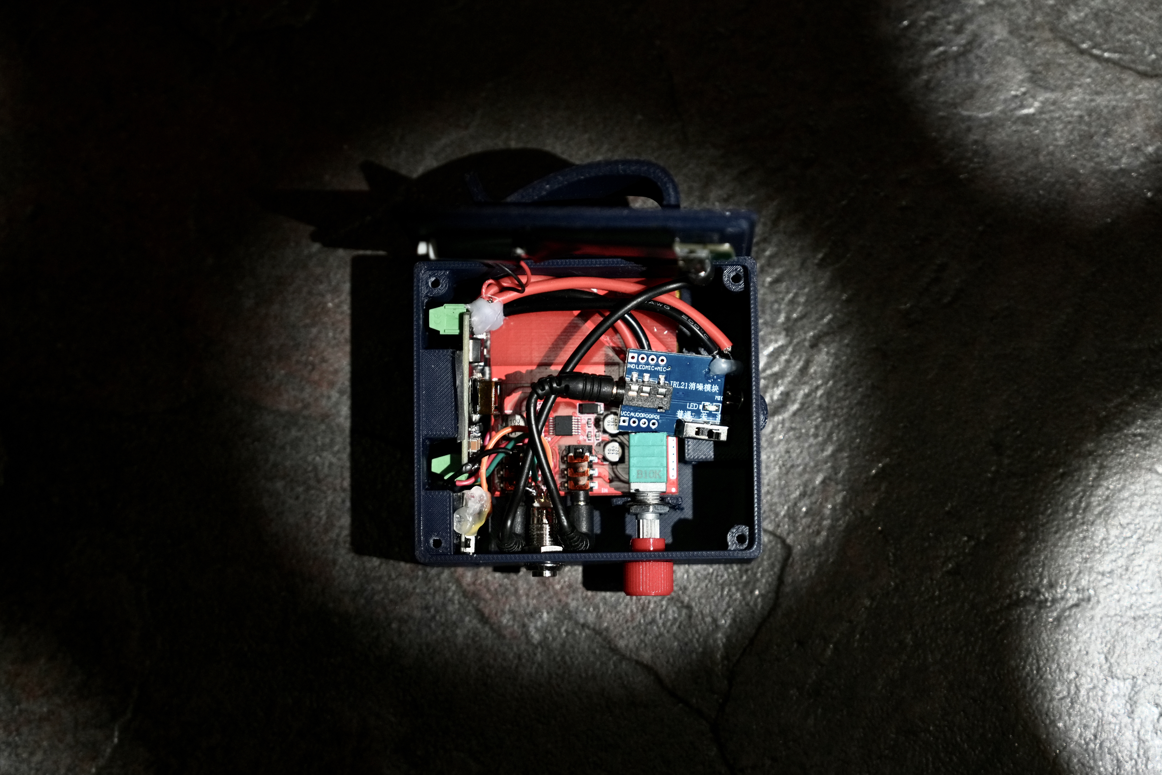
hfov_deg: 28.8
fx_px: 2259
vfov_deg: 19.5
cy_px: 388
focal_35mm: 70
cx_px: 581
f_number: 2.8
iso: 1000
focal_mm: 70
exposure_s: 1/200
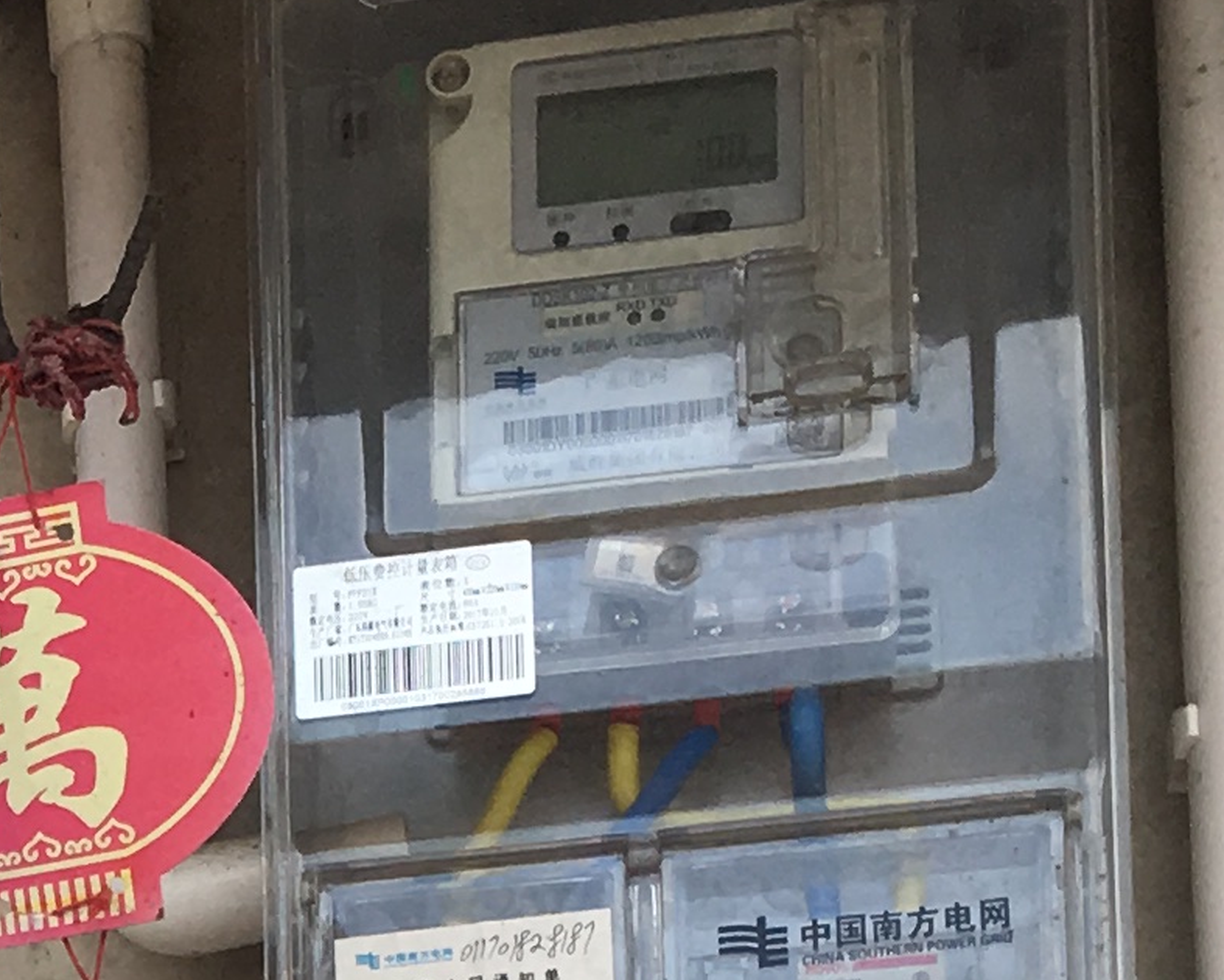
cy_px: 2243
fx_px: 5254
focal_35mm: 145
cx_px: -628
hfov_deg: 12.6
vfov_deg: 9.6
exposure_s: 1/472
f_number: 2.2
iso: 25
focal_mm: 4.15
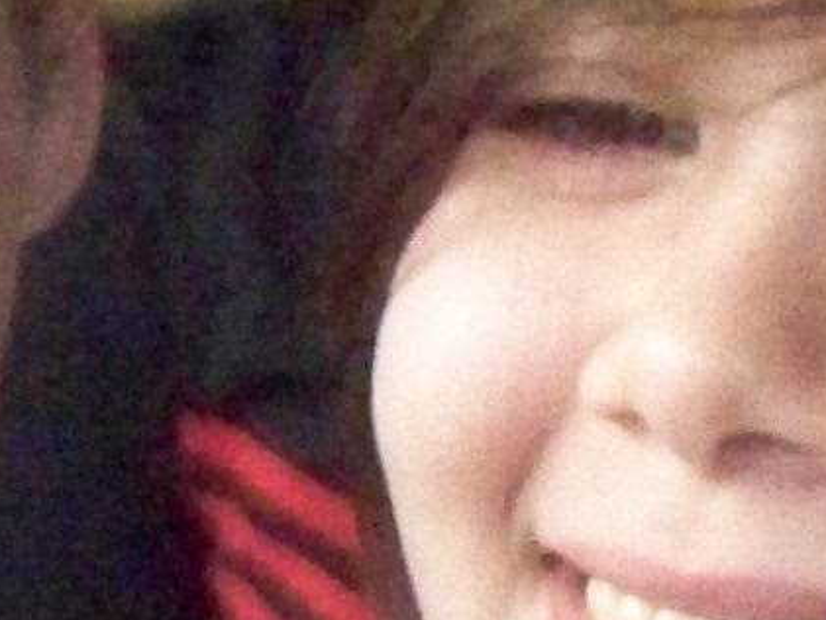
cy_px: 1079
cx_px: -110
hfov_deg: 2.8
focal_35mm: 706
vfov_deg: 2.1
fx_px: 16851
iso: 1600
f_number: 3.8
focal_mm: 22.05
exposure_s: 1/100
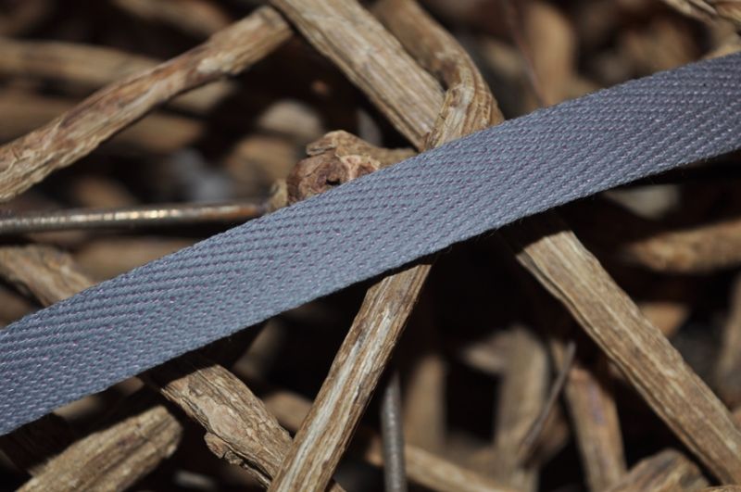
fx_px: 1696
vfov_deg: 16.5
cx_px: 370
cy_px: 246
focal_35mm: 82
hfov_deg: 24.7
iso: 200
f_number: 5.6
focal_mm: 55
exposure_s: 1/60
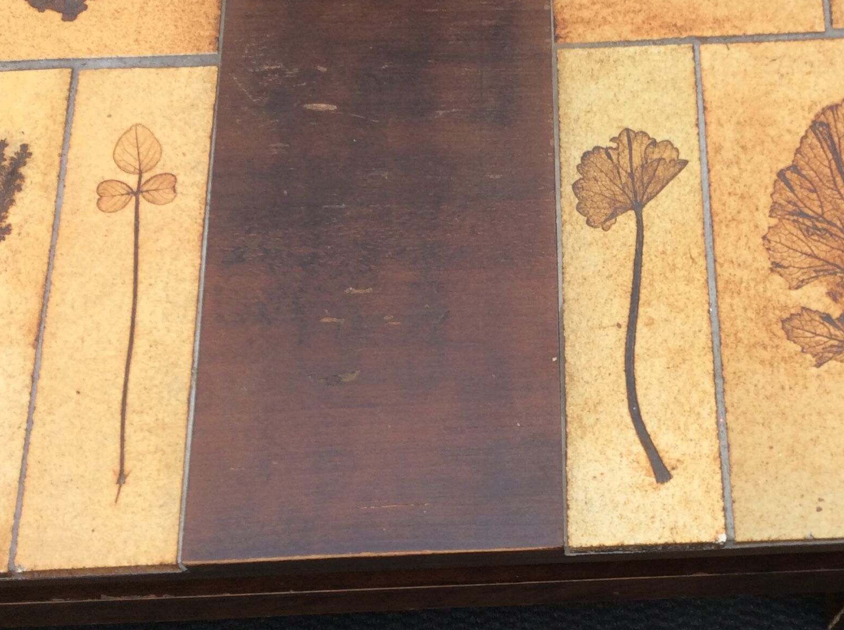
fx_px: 1290
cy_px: 423
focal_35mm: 53
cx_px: 624
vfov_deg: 27.3
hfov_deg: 35.5
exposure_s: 1/400
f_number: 2.4
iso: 32
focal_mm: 3.3
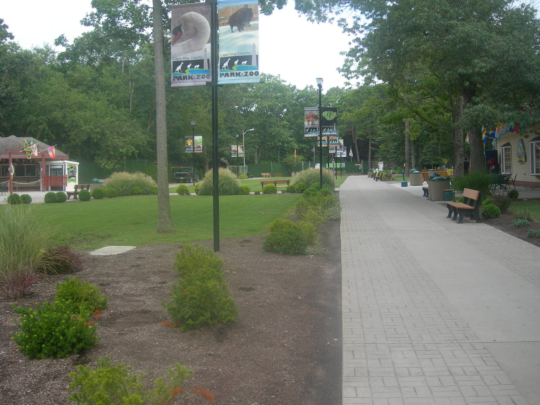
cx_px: 270
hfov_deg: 49.0
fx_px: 593
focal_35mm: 38
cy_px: 202
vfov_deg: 37.7
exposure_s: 1/321
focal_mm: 7.8
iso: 50
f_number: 2.8
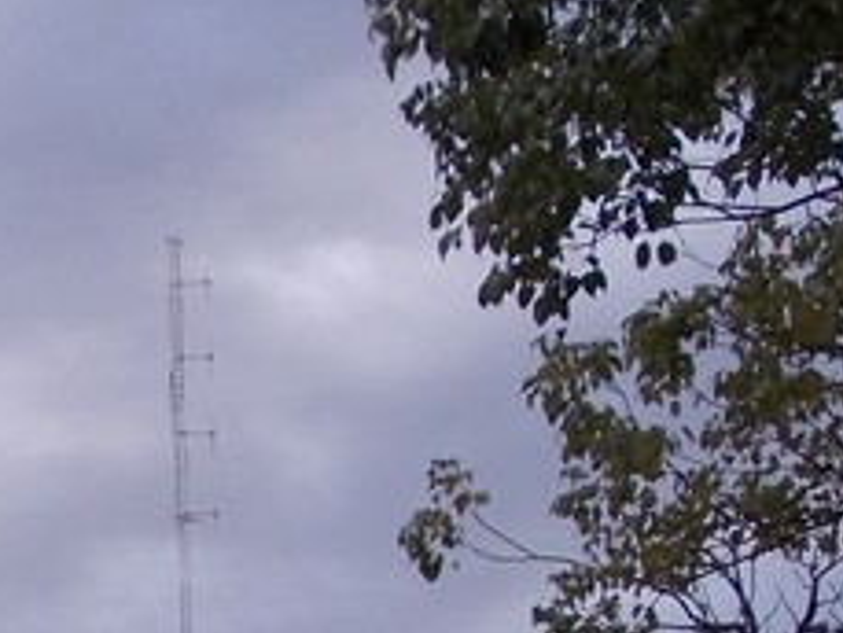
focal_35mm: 127
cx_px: -261
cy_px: 869
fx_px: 3094
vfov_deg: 11.3
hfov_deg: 14.8
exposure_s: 1/400
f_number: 3.1
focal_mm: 5.3
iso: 80
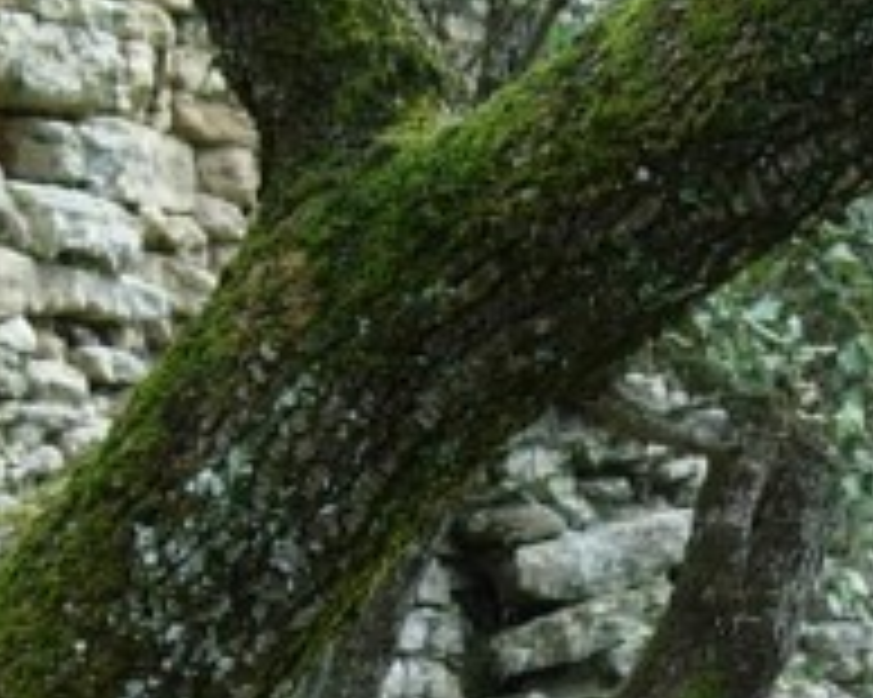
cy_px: 730
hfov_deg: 12.5
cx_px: 752
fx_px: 3951
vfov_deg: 10.0
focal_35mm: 153
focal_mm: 7.8
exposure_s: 1/78.3
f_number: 2.8
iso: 64
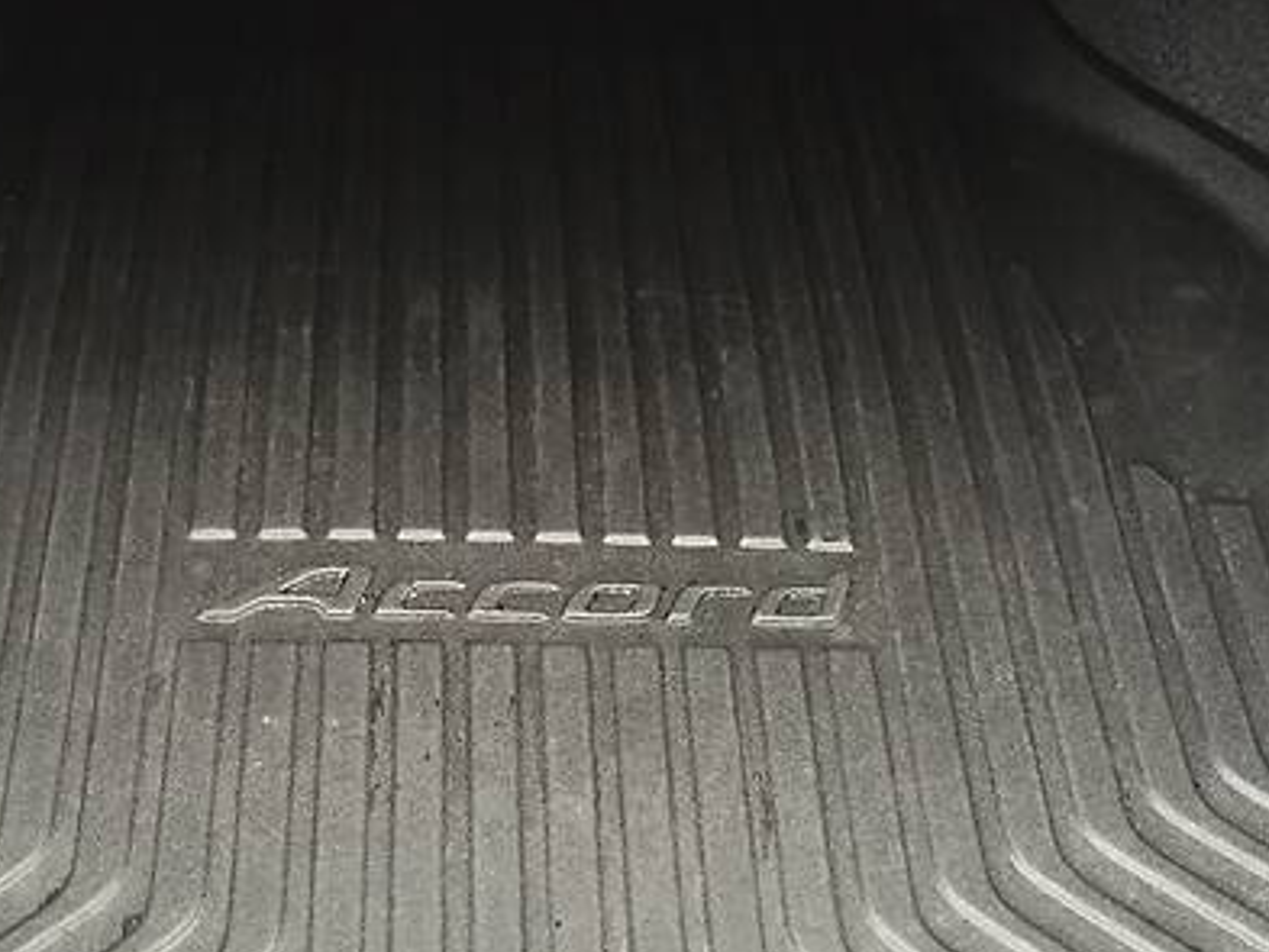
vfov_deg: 24.8
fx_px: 2164
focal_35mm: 59
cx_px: 520
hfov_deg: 32.6
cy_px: 471
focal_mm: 4.2
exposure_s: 1/30
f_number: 2.2
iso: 40
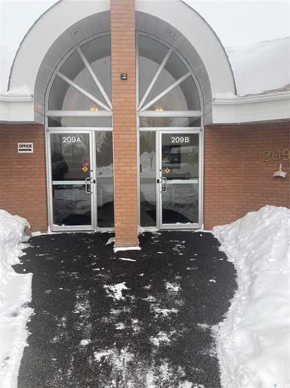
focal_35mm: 28
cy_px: 194
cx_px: 145
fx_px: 313
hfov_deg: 49.7
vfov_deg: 63.5
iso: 20
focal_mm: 3.99
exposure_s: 1/153
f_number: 1.8
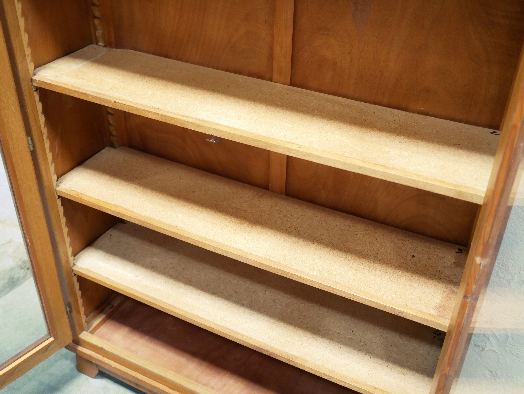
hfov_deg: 46.8
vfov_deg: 36.0
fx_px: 606
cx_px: 262
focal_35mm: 40
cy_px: 197
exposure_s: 1/60
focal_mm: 20
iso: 1600
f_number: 1.7
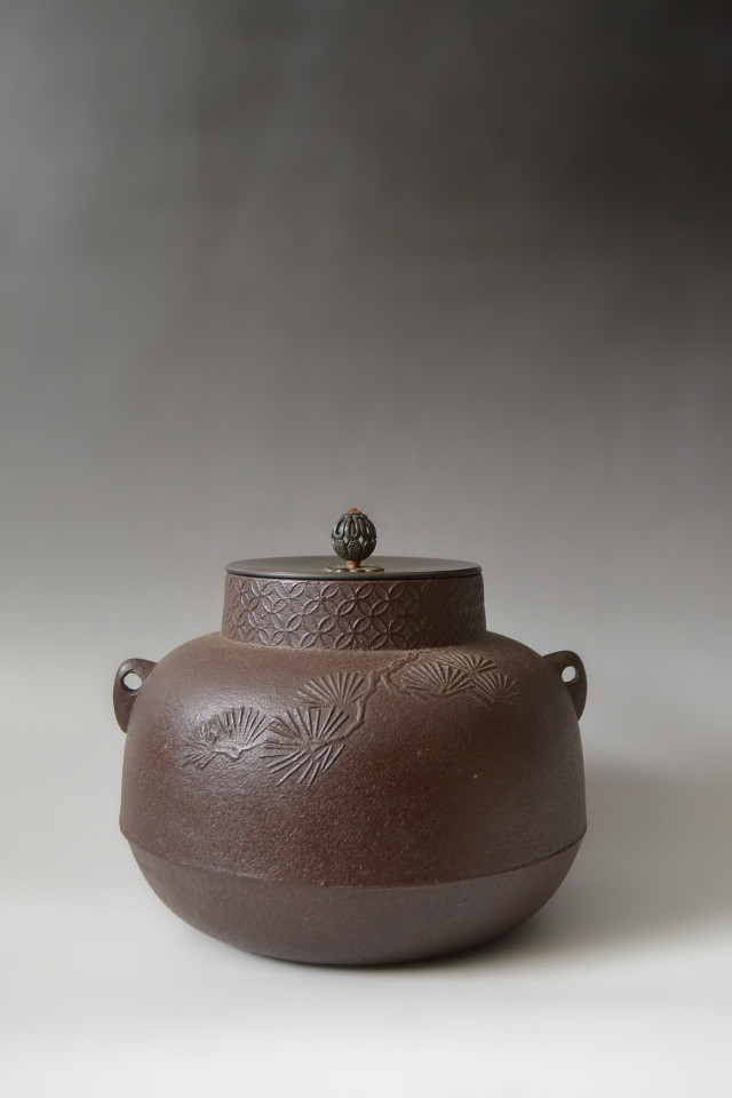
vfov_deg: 46.4
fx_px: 1281
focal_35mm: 42
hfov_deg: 31.9
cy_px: 549
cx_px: 366
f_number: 4.5
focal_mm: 28
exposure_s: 1/60
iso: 1400
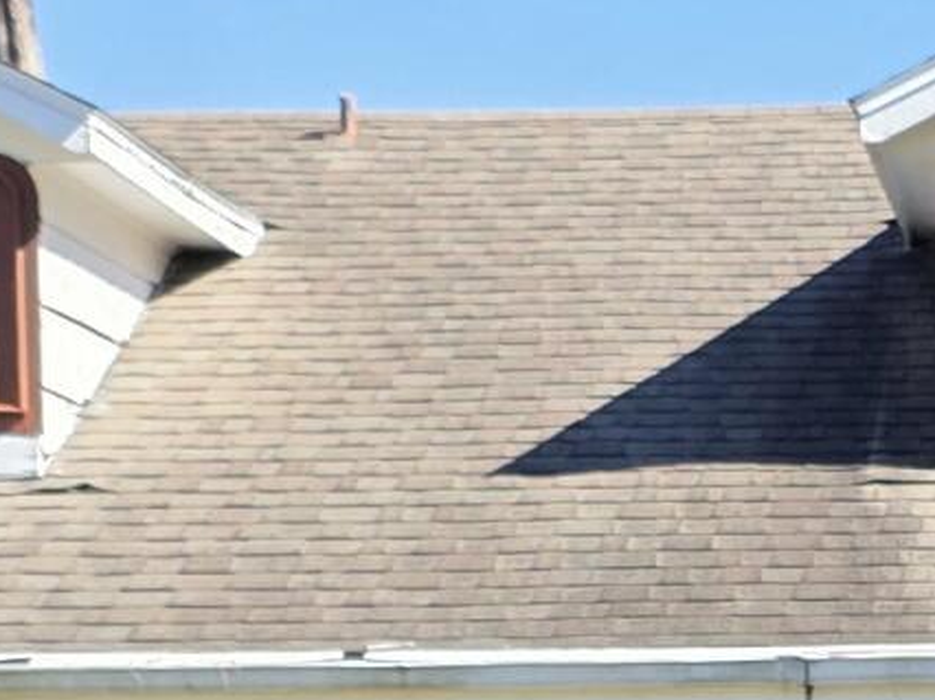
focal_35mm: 162
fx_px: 4373
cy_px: 1042
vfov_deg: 8.9
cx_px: 1104
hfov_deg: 12.0
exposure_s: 1/2643
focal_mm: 6.3
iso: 80
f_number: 1.7
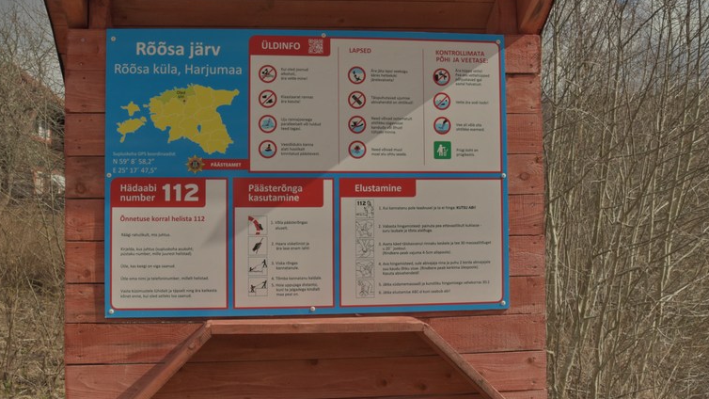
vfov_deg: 29.7
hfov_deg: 50.3
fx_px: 752
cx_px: 300
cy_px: 174
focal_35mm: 40
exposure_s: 1/250
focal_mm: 24
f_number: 11
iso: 100
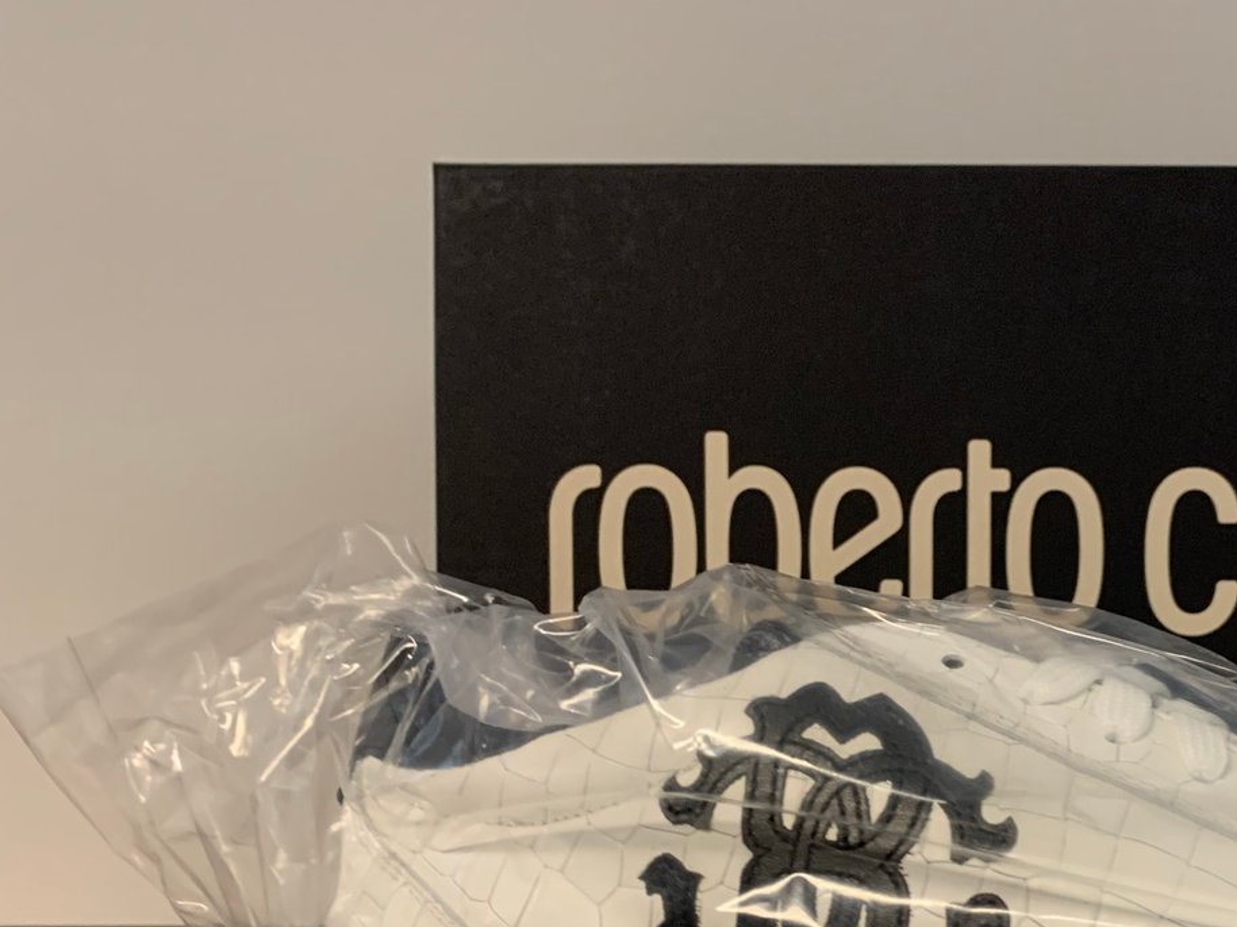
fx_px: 1536
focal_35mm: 43
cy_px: 713
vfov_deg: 32.8
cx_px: 958
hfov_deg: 42.2
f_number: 1.8
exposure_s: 1/60
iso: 250
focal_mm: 4.25
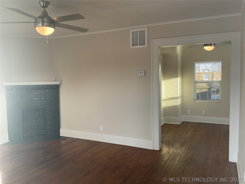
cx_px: 122
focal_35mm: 29
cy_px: 92
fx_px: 205
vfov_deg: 48.2
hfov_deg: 61.7
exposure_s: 1/122
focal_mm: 3
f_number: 1.8
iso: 40
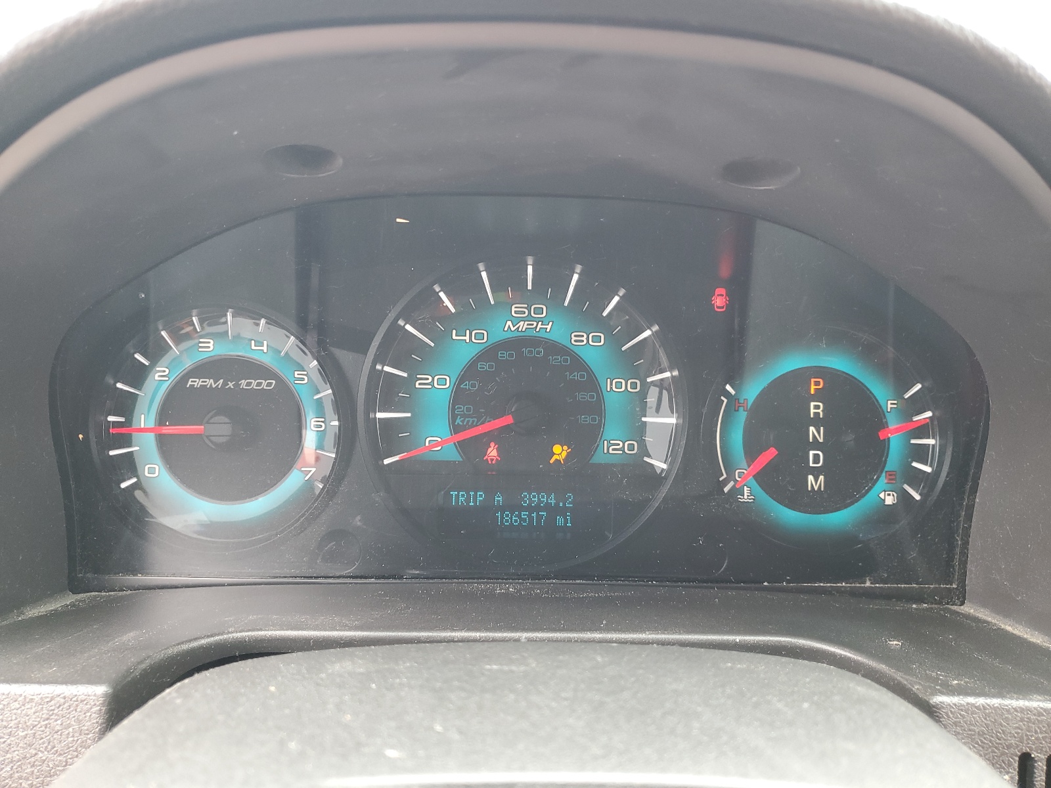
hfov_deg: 67.3
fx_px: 789
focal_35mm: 26
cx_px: 526
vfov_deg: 53.1
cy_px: 394
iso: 63
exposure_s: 1/50
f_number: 1.5
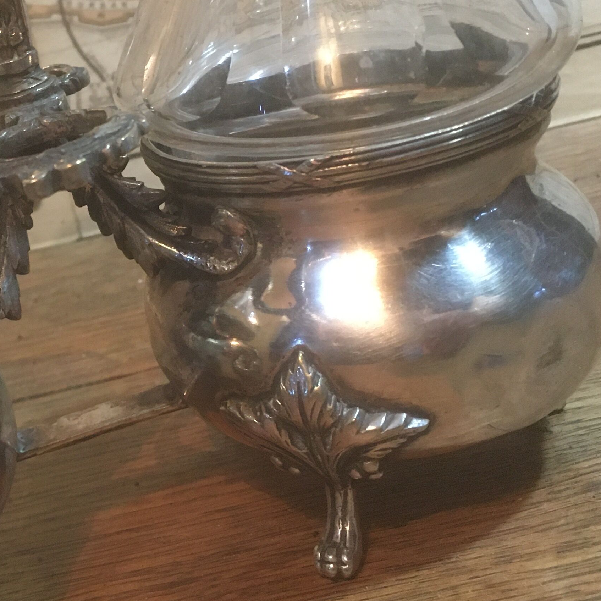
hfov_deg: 27.2
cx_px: 67
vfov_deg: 28.0
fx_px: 1198
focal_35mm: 61
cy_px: 208
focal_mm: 4.15
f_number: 2.2
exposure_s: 1/17
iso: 200
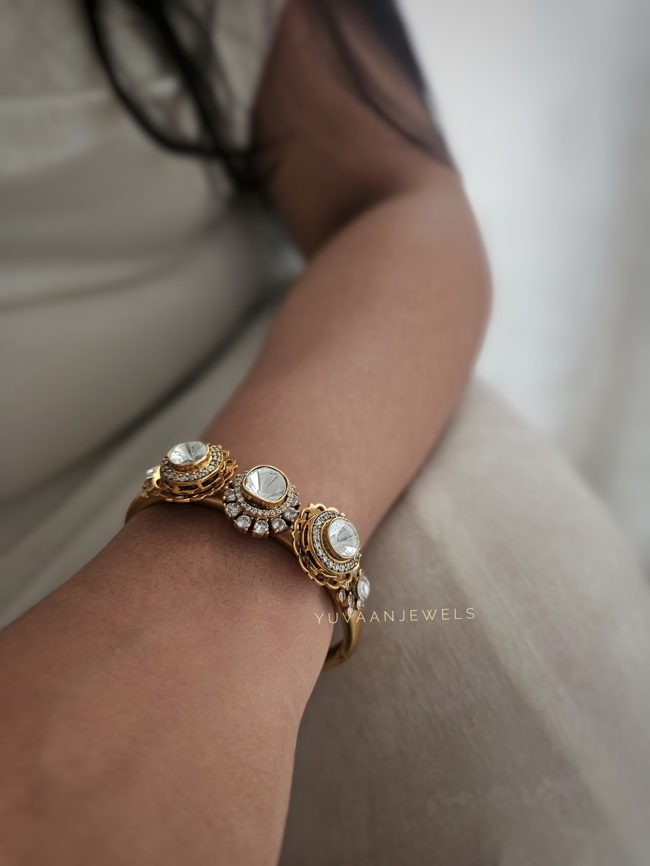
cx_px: 325
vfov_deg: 73.9
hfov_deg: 58.9
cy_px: 433
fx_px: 576
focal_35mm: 23
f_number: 1.7
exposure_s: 1/100
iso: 400
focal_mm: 6.3
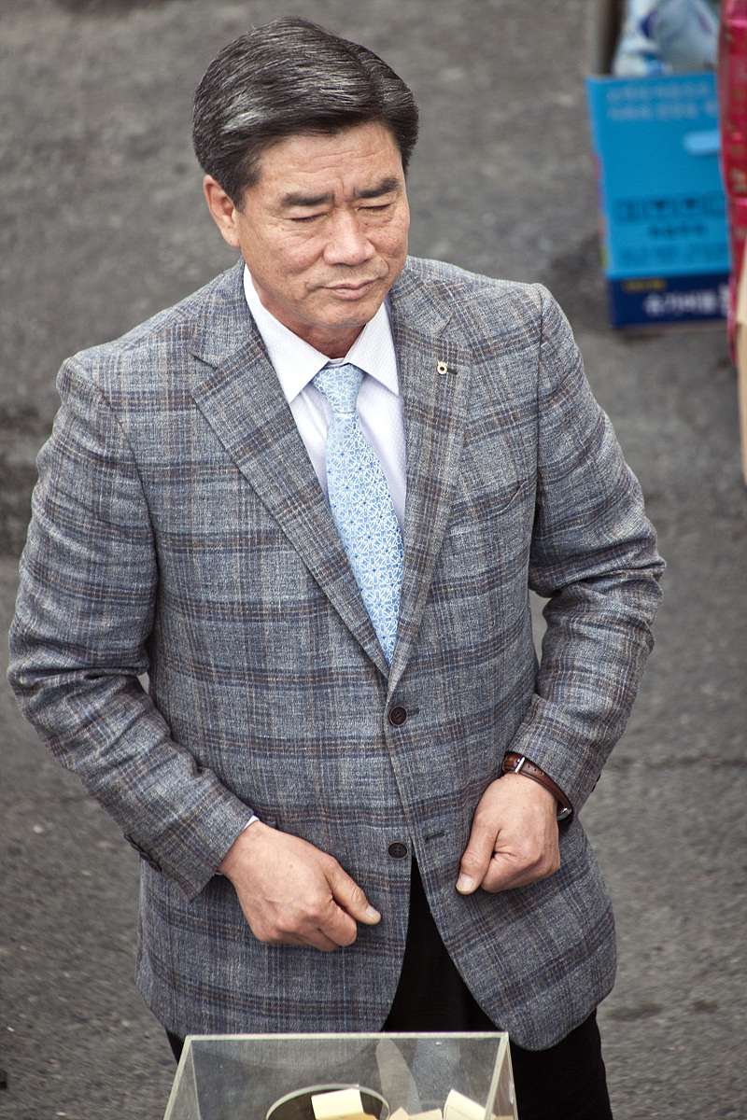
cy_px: 560
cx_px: 374
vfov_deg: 4.1
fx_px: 15561
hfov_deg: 2.7
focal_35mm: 500
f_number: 6.3
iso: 400
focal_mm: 500
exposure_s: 1/250
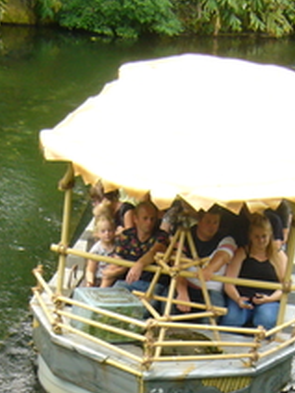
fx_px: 1125
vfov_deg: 19.5
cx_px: 135
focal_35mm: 99
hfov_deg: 14.9
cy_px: 354
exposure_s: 1/80
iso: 100
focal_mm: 5.8
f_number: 2.8
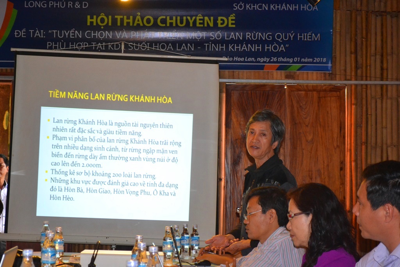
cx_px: 200
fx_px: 867
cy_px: 134
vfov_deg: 17.5
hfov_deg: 26.0
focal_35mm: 78
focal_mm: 52
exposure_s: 1/60
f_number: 5.6
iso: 1600
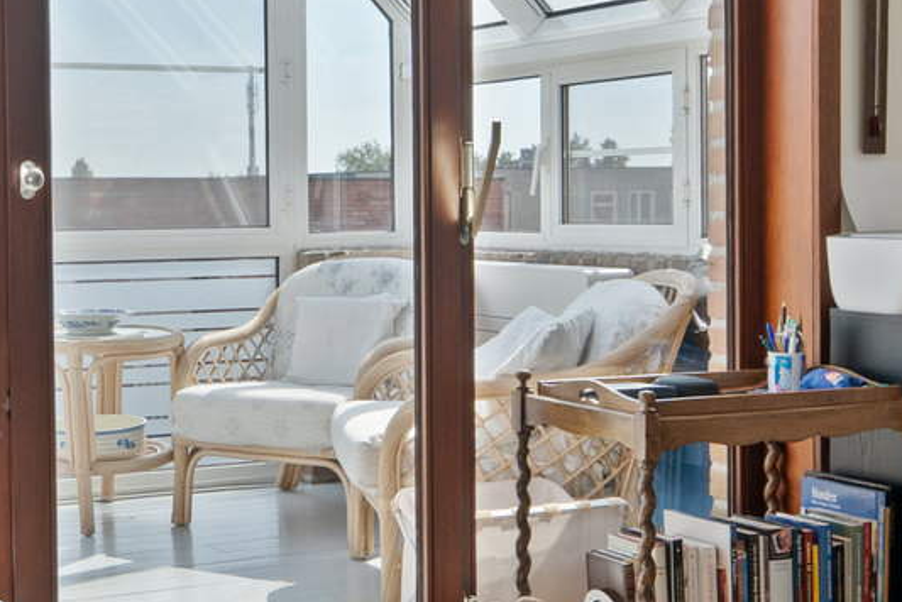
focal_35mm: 63
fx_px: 1579
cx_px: 184
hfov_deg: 31.1
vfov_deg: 21.5
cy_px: 211
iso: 250
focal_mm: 14
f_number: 9
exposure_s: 1/60
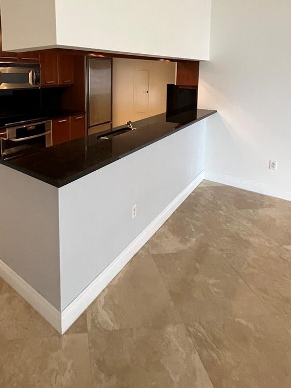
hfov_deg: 61.2
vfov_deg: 73.9
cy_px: 101
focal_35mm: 21
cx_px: 88
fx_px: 235
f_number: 1.8
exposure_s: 1/60
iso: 400
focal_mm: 1.57
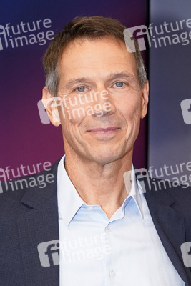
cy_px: 143
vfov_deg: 41.9
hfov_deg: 28.7
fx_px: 374
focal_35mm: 47
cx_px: 96
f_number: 5.6
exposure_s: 1/125
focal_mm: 47
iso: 2000
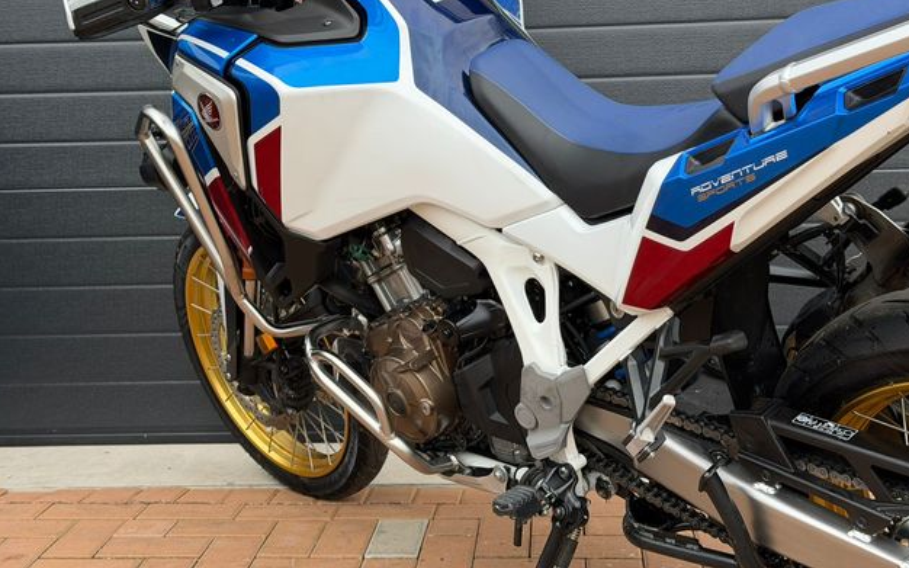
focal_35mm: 52
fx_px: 1288
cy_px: 221
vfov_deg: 24.8
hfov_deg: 38.9
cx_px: 452
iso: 64
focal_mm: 6.76
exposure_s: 1/706
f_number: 1.78
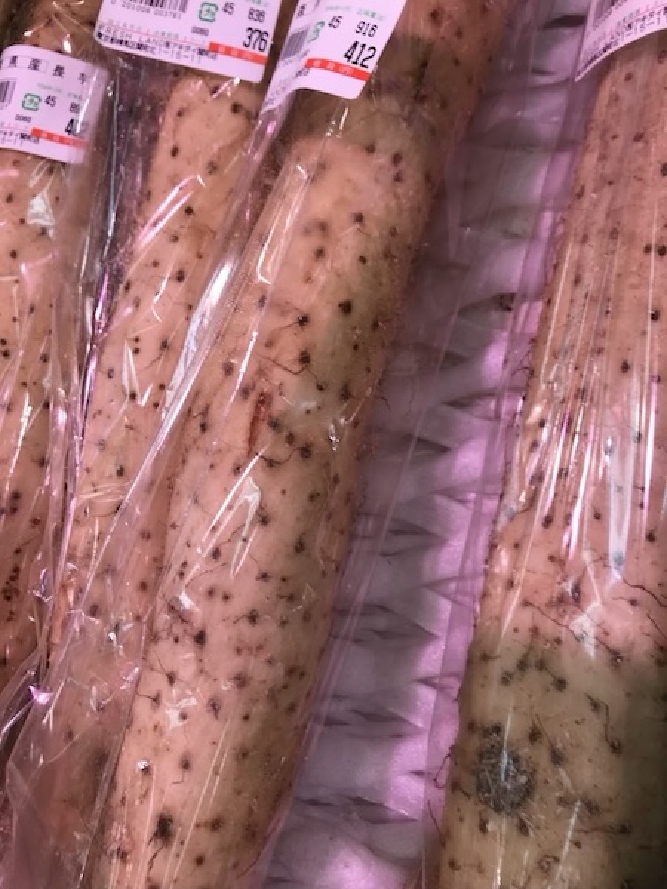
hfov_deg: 49.7
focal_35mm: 28
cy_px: 444
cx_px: 334
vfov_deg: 63.4
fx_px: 719
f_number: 1.8
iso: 25
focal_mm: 3.99
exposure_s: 1/100
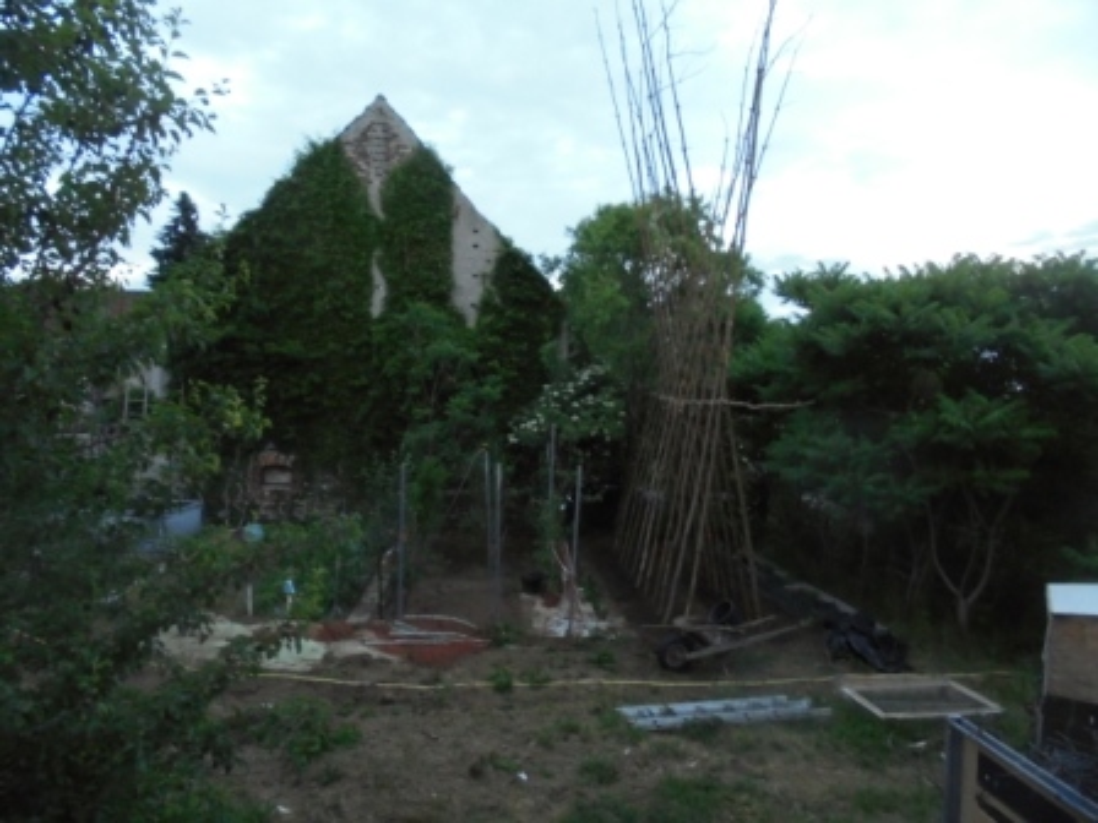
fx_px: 825
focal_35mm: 26
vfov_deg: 53.1
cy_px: 412
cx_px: 549
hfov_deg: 67.3
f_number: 3.5
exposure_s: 1/30
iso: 400
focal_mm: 4.6
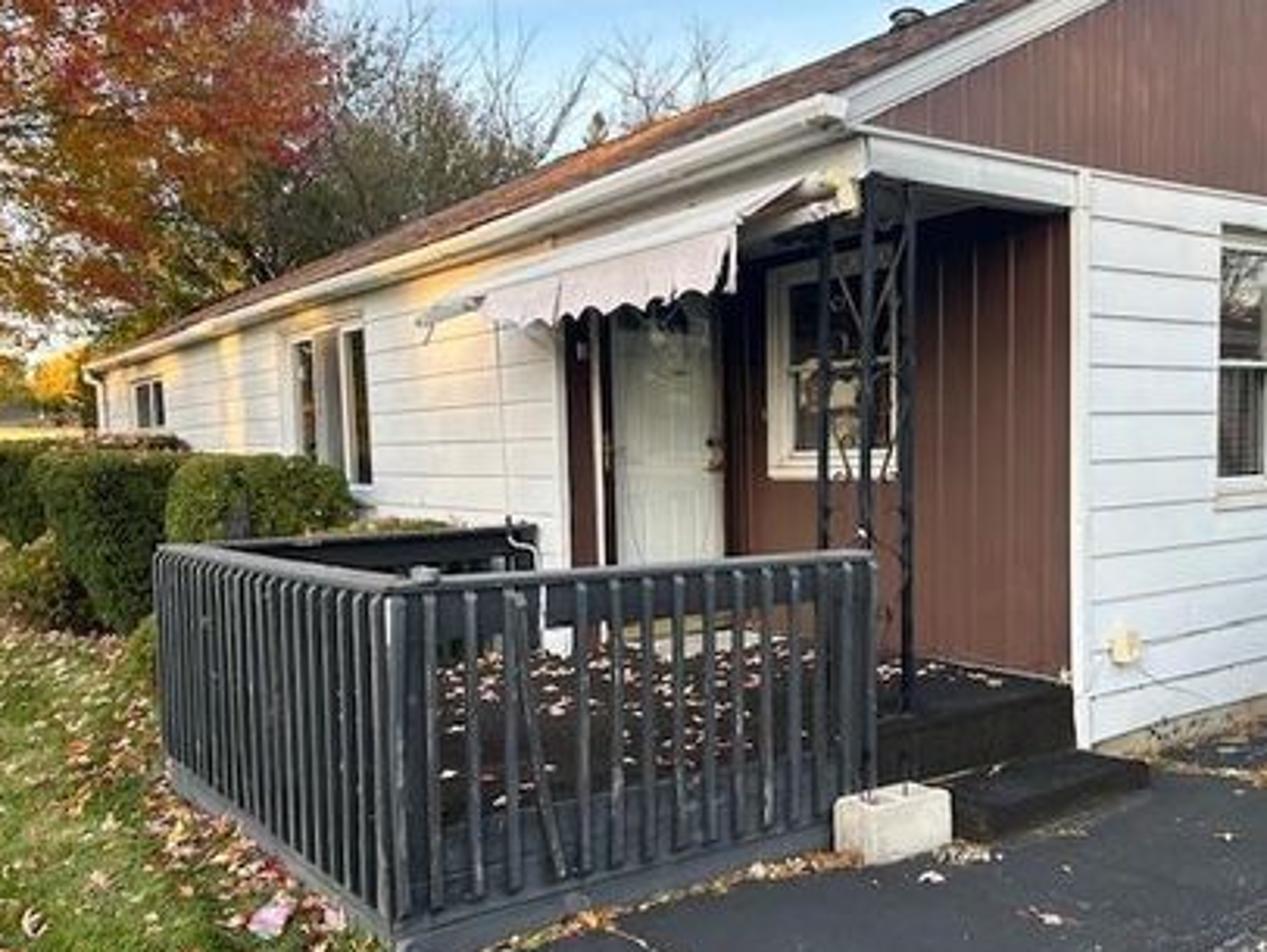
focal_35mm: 32
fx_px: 1172
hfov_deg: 56.8
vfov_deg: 44.1
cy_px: 526
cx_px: 658
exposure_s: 1/190
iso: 40
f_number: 1.5
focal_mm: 5.7
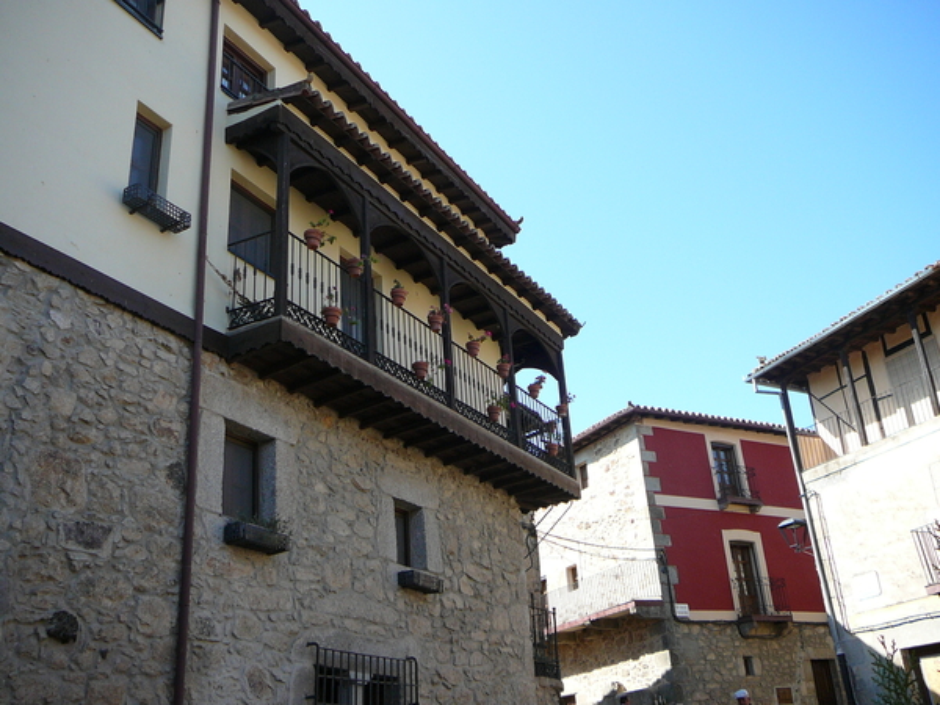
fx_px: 950
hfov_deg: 52.6
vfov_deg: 40.7
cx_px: 470
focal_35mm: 35
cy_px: 352
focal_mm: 5.2
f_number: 2.8
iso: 80
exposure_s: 1/500
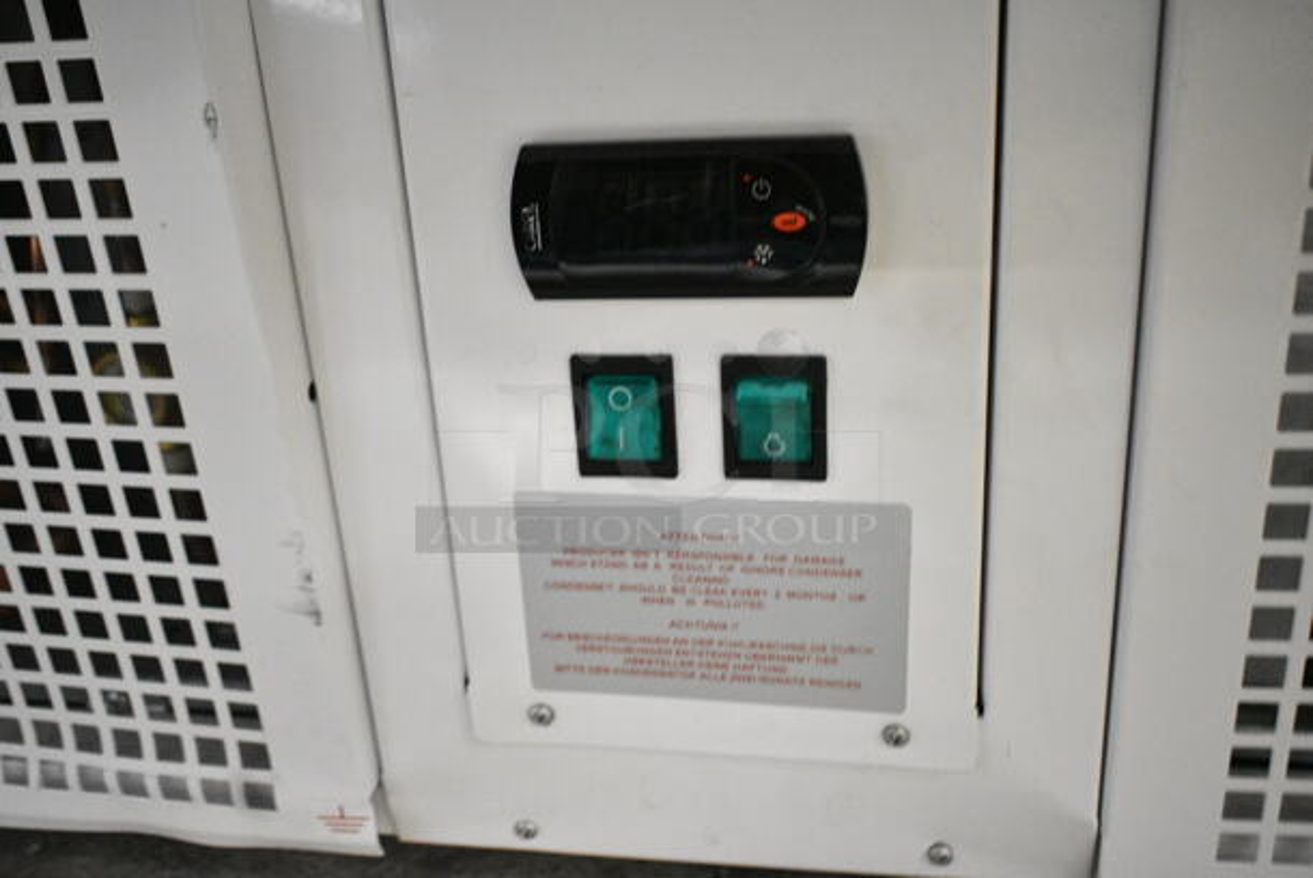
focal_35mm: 38
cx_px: 656
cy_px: 439
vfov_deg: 35.6
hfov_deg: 51.2
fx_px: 1369
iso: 6400
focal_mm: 25
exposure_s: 1/125
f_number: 4.5
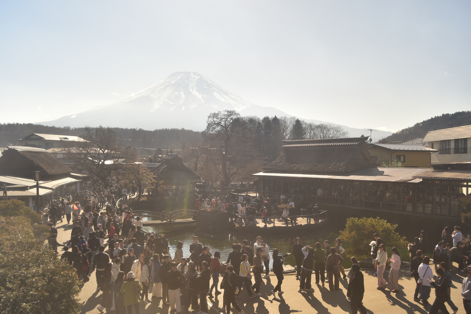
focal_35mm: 84
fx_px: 1092
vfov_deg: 16.4
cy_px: 157
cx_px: 238
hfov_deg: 24.3
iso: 100
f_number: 8
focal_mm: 55
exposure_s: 1/200
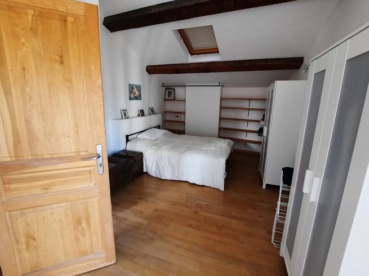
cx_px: 189
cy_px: 131
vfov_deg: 85.5
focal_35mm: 14
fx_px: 149
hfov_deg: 102.1
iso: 200
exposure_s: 1/25
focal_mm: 1.74
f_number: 2.2
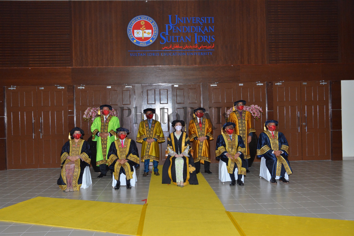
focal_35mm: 34
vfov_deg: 38.9
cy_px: 118
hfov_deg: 55.8
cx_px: 177
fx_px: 334
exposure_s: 1/125
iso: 2500
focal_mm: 34
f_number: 9
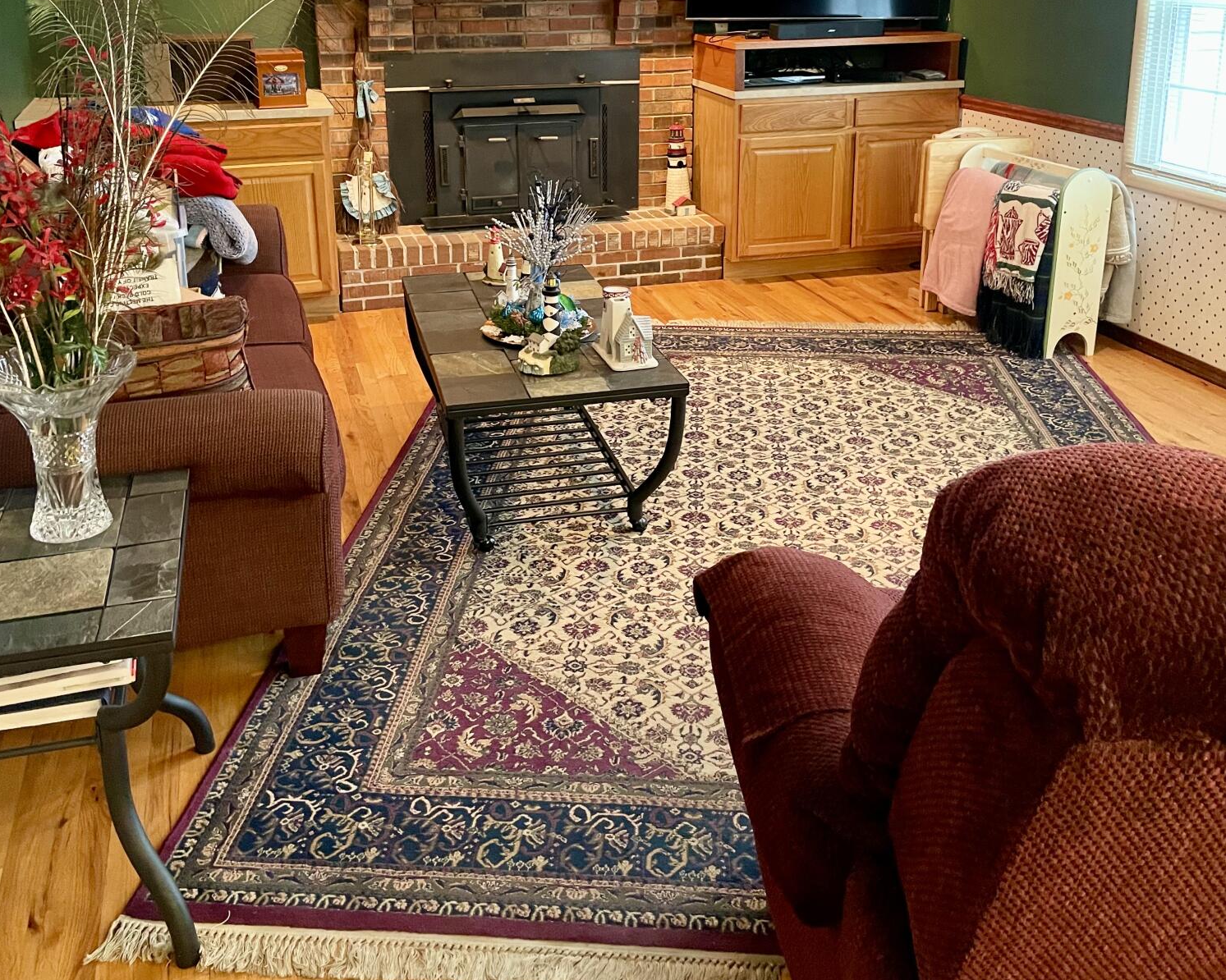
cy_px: 269
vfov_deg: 42.3
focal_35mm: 34
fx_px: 1234
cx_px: 612
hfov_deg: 52.9
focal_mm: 4.2
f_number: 1.6
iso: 500
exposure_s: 1/60
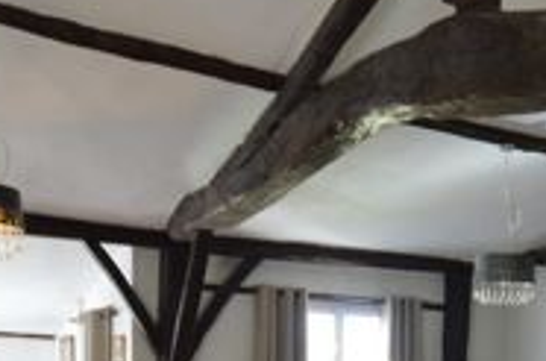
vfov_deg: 21.6
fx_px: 862
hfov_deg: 32.7
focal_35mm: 57
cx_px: 524
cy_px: 455
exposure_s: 1/60
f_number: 3.5
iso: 720
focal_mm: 10
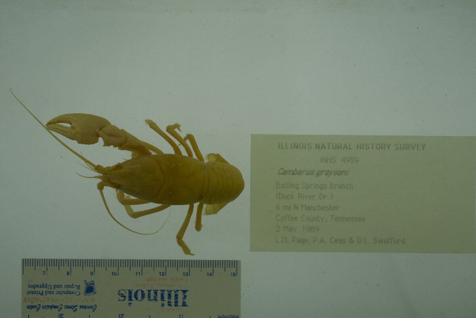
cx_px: 238
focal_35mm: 60
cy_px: 159
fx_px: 794
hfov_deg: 33.4
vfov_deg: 22.6
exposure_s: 1/200
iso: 100
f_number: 10
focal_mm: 60
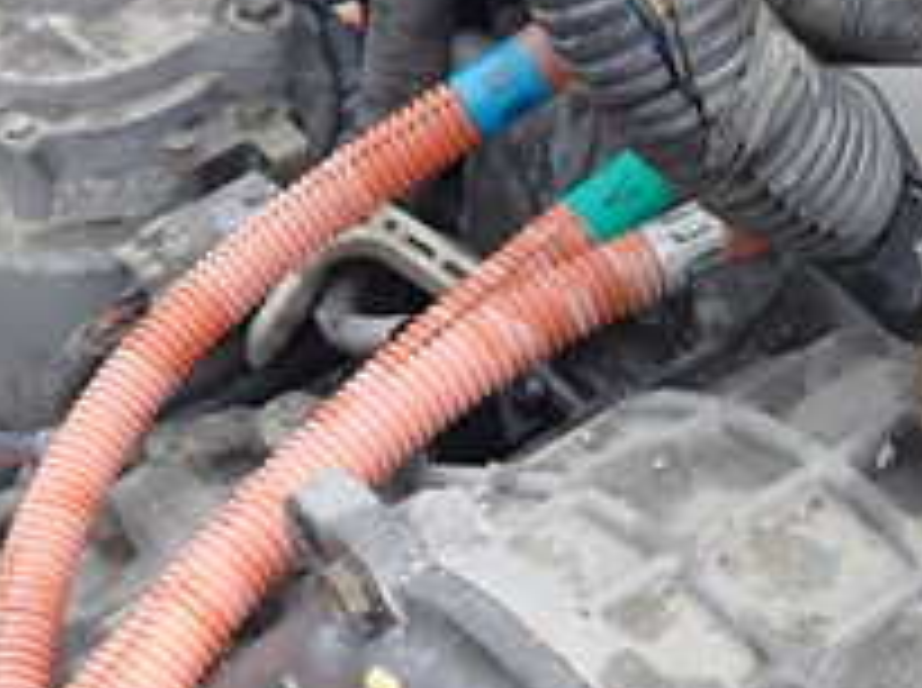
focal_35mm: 88
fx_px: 2340
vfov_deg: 16.4
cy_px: 688
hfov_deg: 22.1
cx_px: 679
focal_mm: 5.4
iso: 100
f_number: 2.3
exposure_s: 1/100
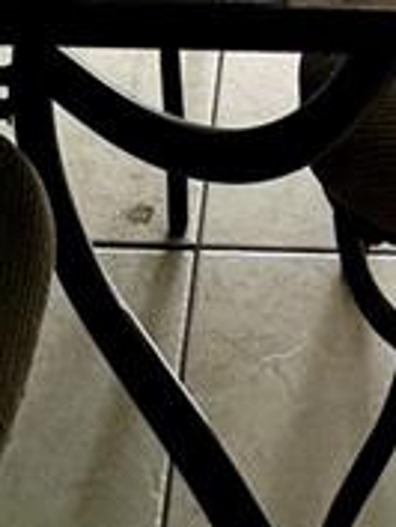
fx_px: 1447
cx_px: 336
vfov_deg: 12.9
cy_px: -881
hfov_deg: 15.4
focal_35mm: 95
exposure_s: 1/103
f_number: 2.2
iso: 40
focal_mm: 2.22
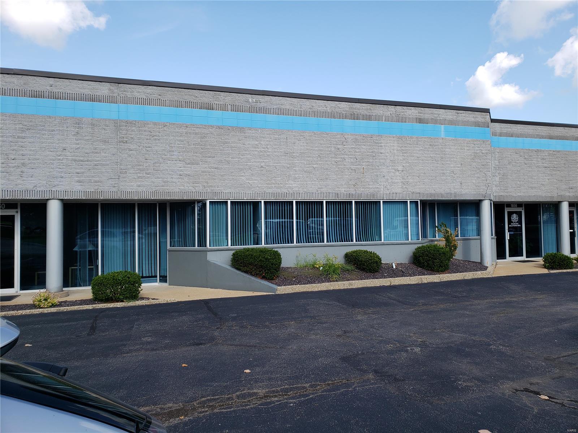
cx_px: 289
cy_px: 216
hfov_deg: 67.3
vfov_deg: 53.1
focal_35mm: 26
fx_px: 434
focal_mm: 4.3
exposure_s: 1/720
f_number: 2.4
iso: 50
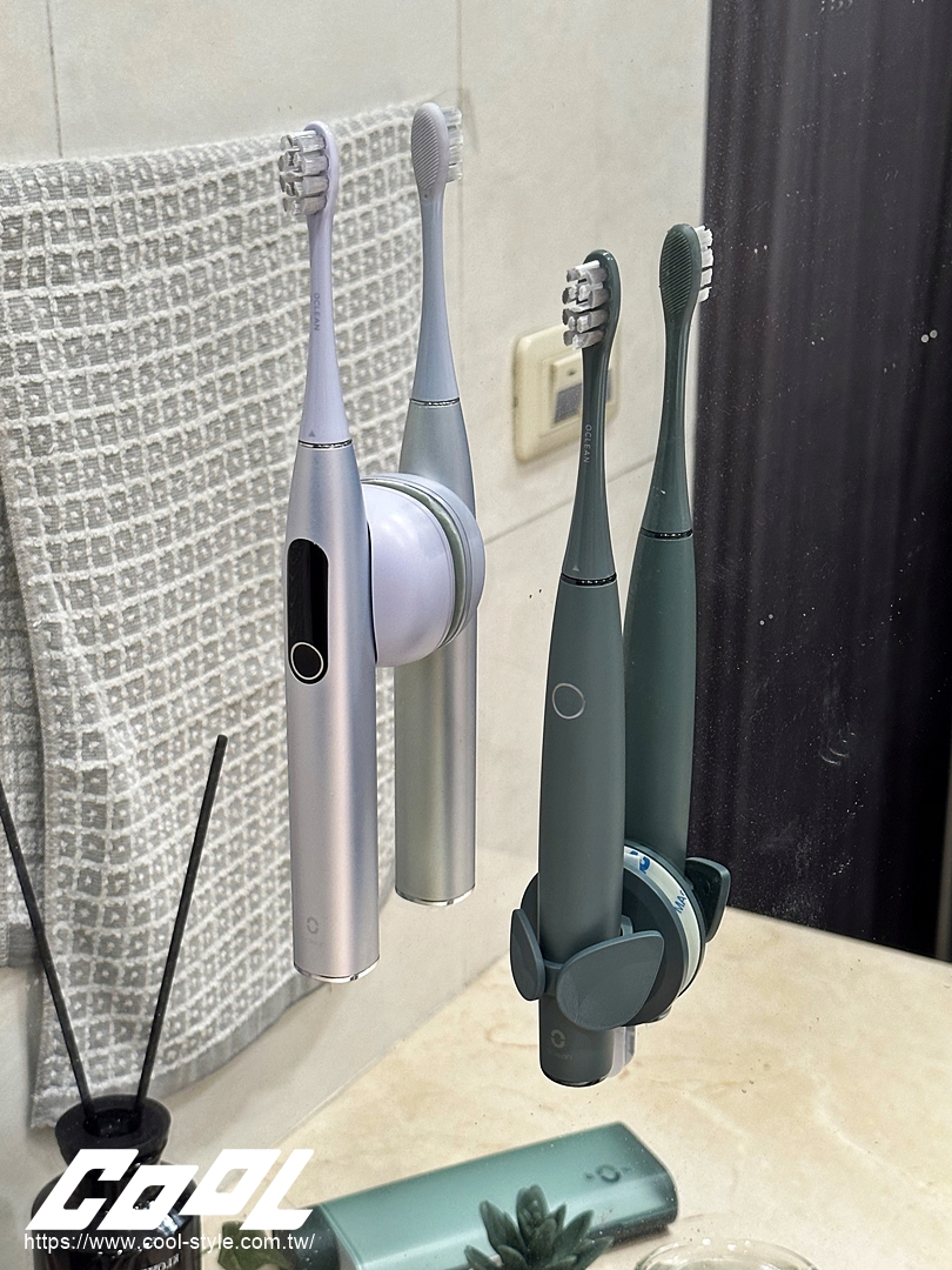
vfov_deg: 39.7
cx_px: 476
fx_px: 1760
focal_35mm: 48
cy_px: 635
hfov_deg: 30.3
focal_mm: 6.86
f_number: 1.78
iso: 100
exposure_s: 1/60
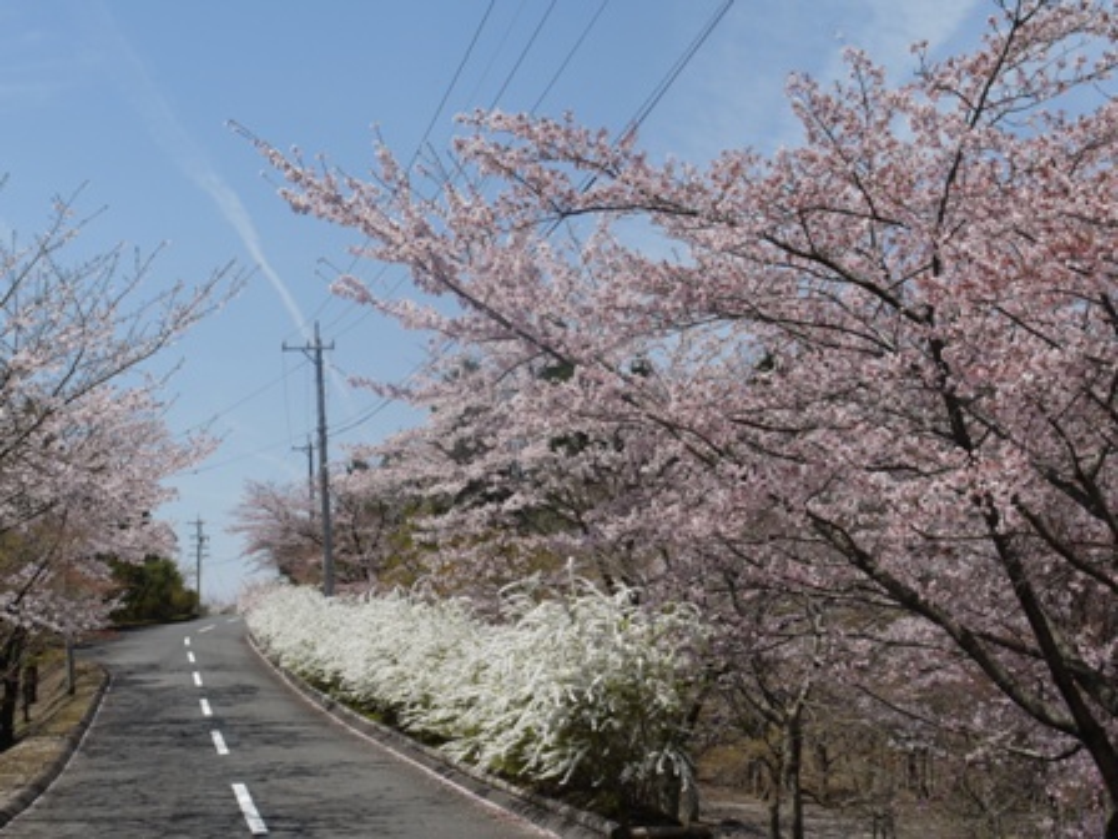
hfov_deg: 38.2
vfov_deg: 29.1
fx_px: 1615
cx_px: 559
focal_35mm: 50
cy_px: 420
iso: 100
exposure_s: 1/320
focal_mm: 25
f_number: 9
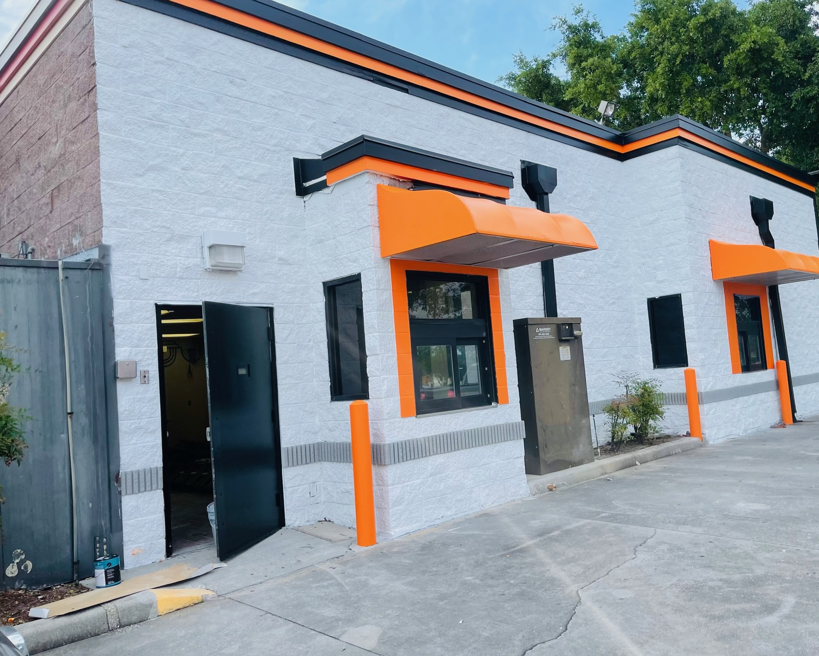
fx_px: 679
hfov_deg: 62.1
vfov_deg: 51.5
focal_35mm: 28
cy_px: 323
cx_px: 444
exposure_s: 1/1456
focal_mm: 5.1
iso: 32
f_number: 1.6
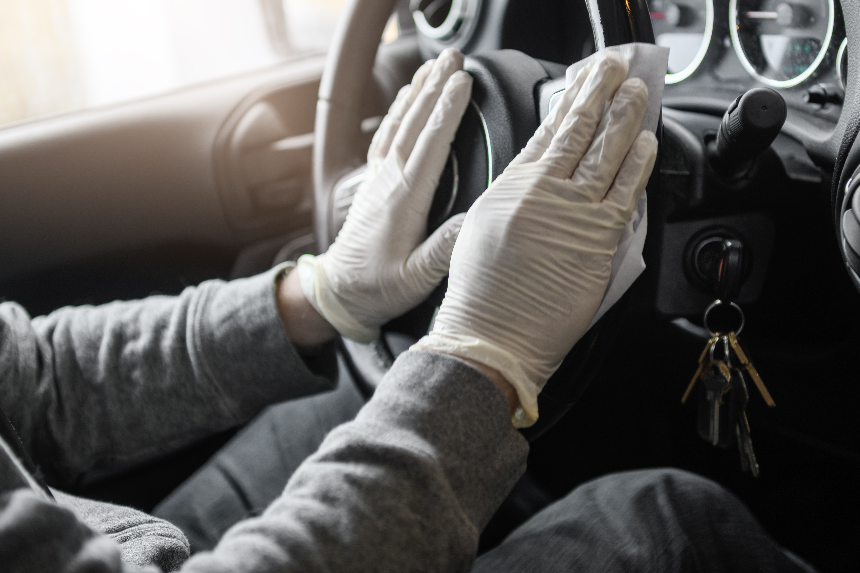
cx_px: 430
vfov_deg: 21.9
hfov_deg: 32.4
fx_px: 1481
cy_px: 218
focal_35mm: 62
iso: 160
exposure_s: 1/160
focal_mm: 50
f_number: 2.8
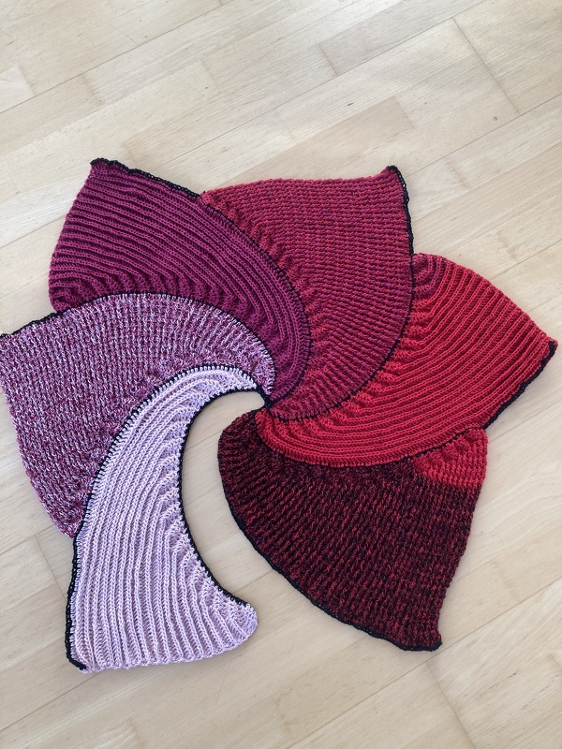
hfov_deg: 49.7
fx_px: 606
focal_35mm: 28
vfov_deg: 63.4
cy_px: 374
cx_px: 281
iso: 32
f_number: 1.8
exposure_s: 1/121
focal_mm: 3.99
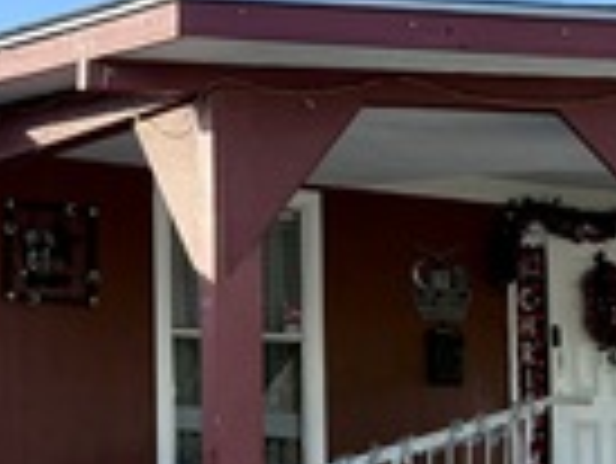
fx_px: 1995
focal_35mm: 112
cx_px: 382
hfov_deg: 17.5
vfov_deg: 13.2
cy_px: 338
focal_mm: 6.76
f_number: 1.78
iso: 100
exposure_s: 1/1156
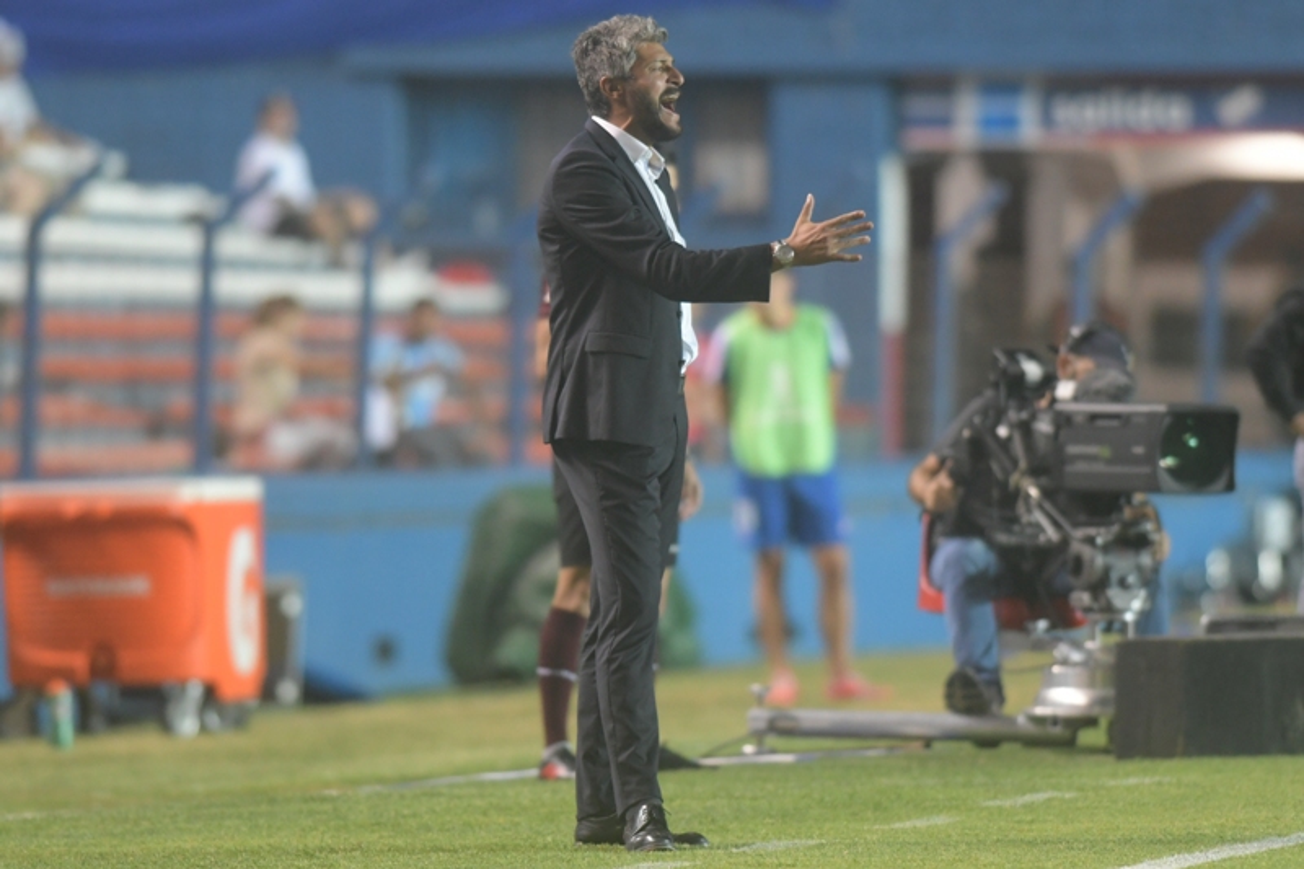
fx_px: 16296
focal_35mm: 450
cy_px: 434
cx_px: 652
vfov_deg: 3.1
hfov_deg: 4.6
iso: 2500
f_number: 3.2
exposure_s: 1/320
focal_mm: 300
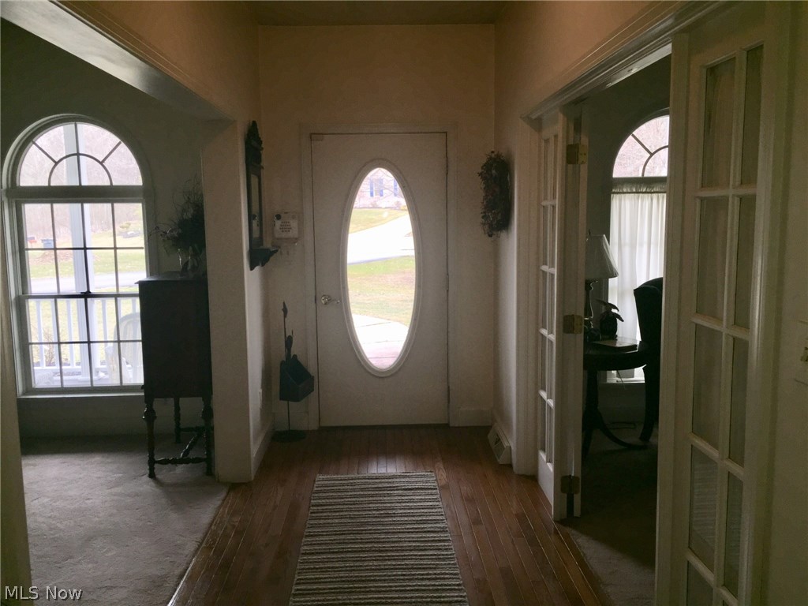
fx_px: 677
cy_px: 303
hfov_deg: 61.7
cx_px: 404
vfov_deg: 48.2
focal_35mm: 29
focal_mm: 4.15
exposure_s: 1/99
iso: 32
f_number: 2.2
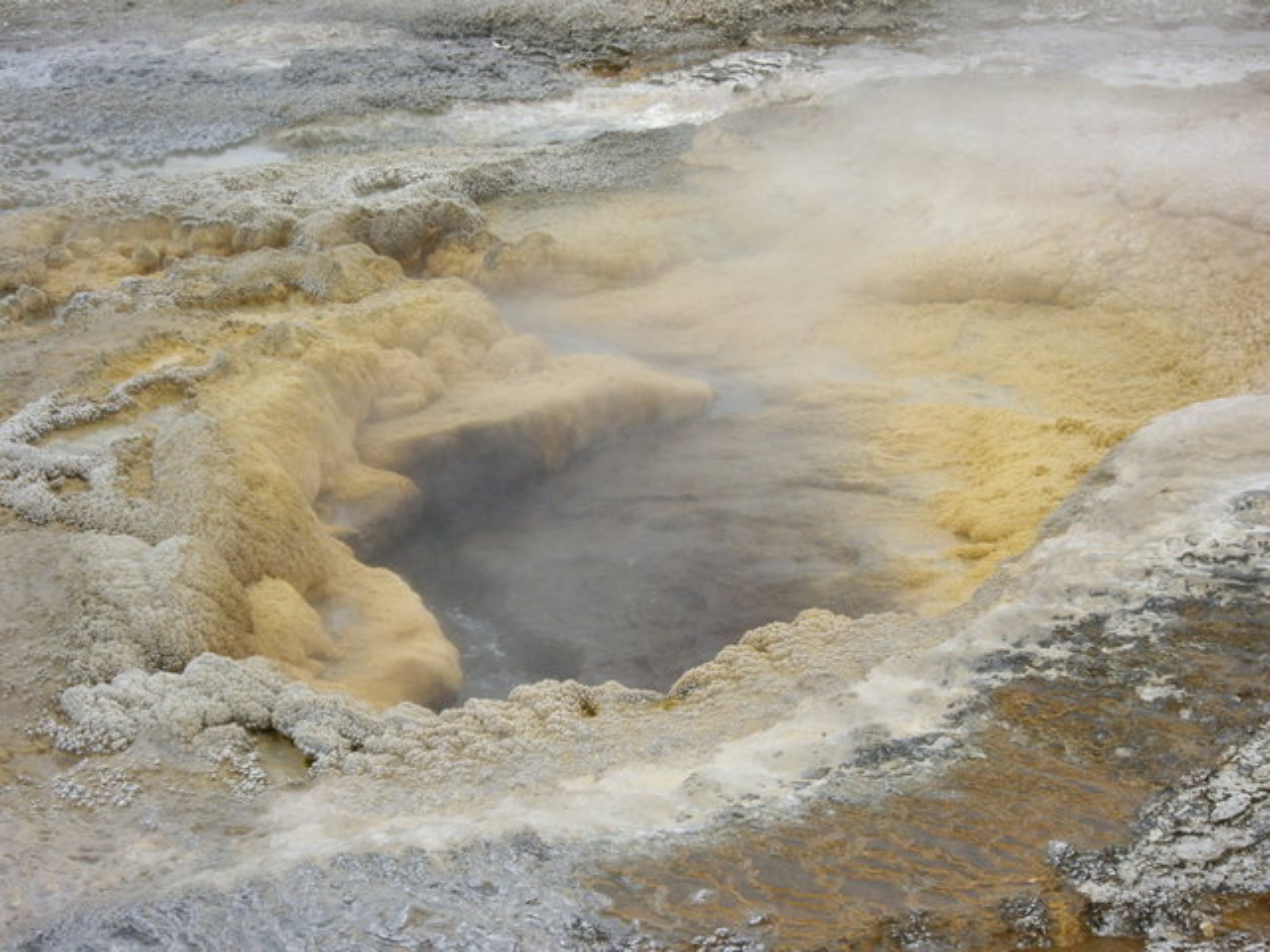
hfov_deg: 17.3
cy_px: 476
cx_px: 635
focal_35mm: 114
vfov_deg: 13.0
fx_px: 4182
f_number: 5.2
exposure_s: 1/250
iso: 100
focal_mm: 18.6
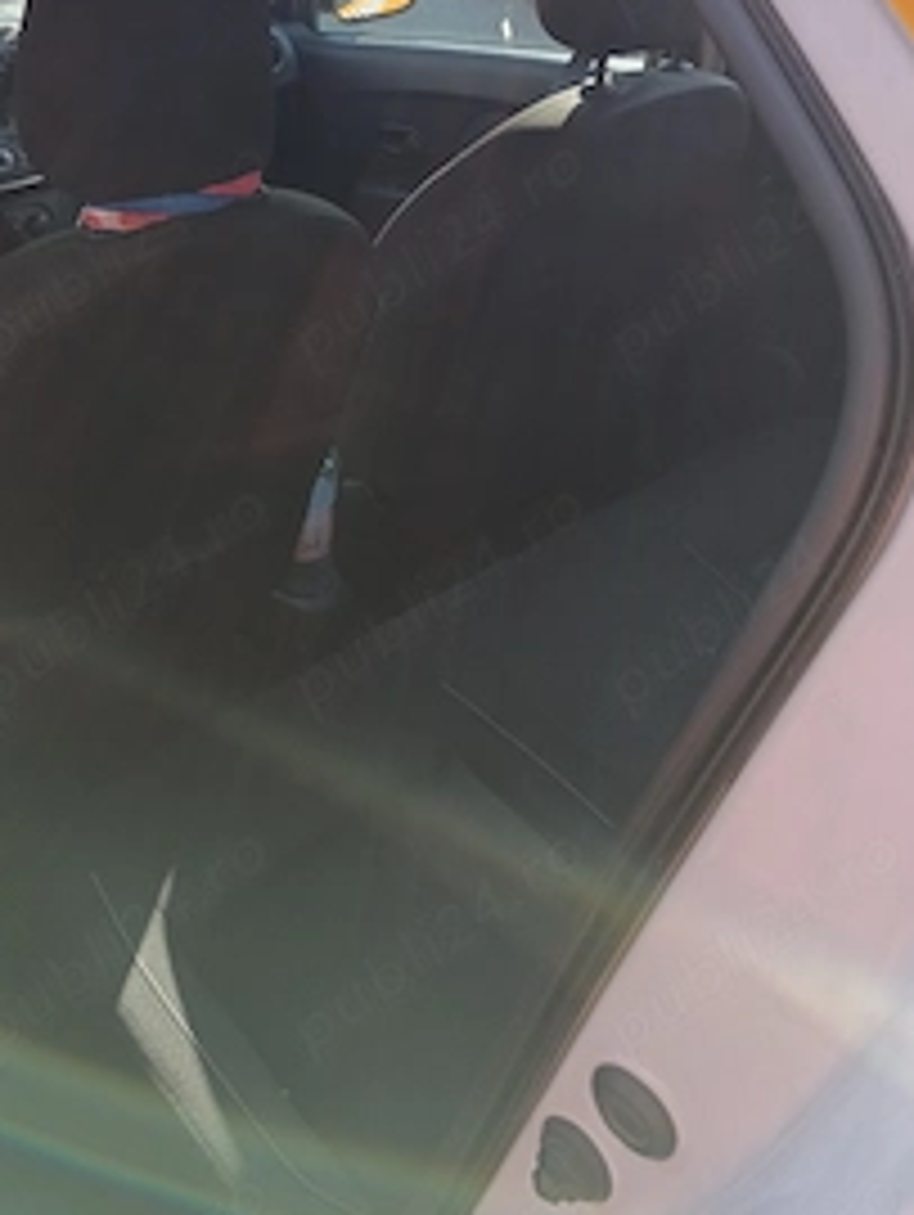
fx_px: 1406
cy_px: 328
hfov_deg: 35.5
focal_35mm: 40
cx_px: 279
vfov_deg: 45.4
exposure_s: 1/143
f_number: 1.9
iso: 100
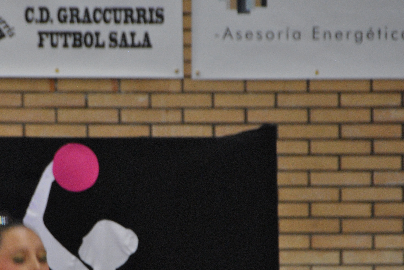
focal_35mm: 587
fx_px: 6596
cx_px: 101
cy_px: 250
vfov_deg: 2.3
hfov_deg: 3.5
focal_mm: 200
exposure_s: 1/125
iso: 800
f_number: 6.3
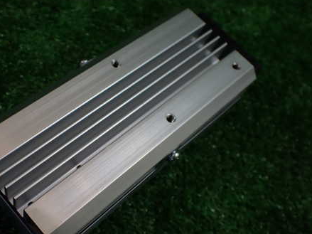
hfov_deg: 45.2
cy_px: 139
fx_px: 369
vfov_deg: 35.0
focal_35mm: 41
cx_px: 108
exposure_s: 1/125
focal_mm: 5.4
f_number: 2.3
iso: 160
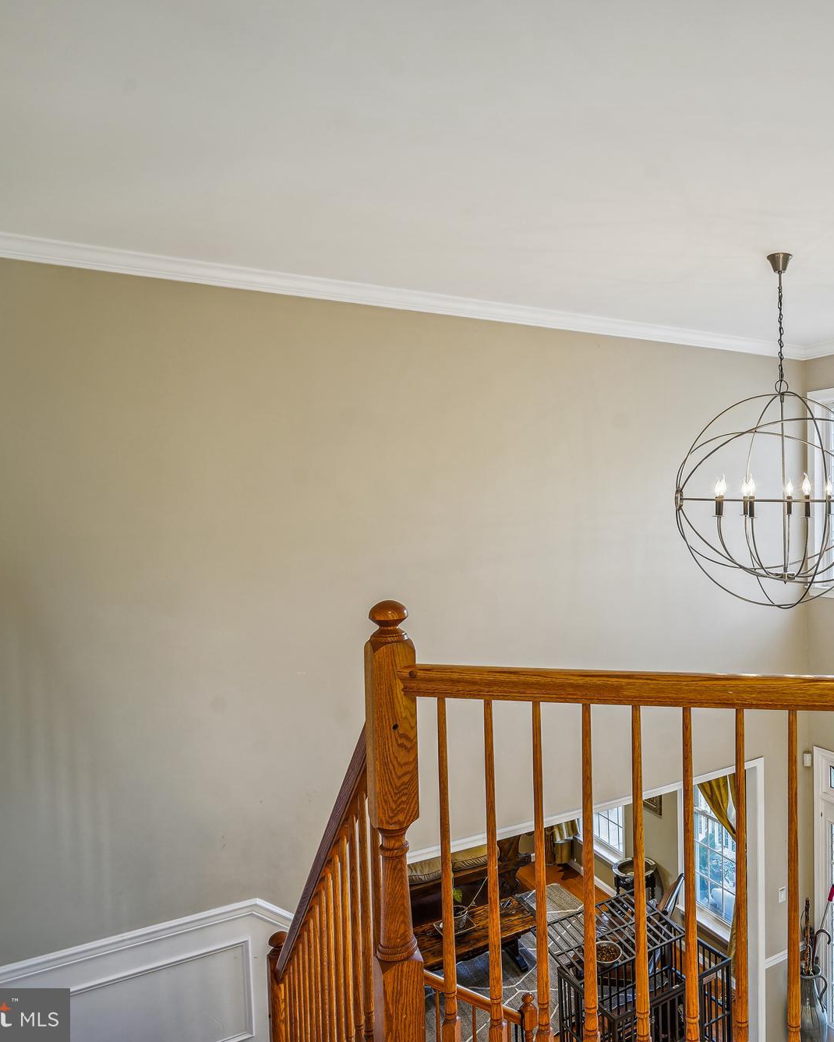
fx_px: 709
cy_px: 513
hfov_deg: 55.5
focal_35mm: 23
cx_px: 695
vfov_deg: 72.6
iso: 100
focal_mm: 16
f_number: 8
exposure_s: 1/1.67
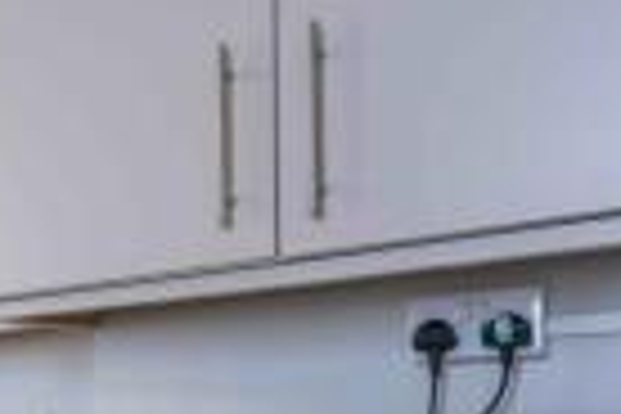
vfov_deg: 23.2
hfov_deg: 27.2
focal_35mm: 55
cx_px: -274
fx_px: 949
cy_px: 448
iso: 320
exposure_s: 1/4
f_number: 13
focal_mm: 16
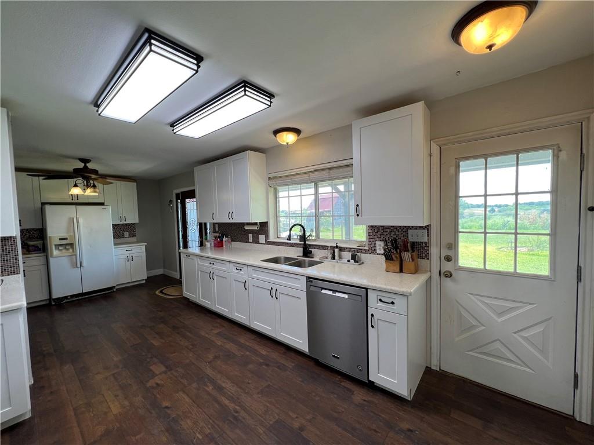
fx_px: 223
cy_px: 222
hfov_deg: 106.2
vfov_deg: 89.9
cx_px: 297
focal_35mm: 13
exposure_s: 1/120
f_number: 1.8
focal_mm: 1.57
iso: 40
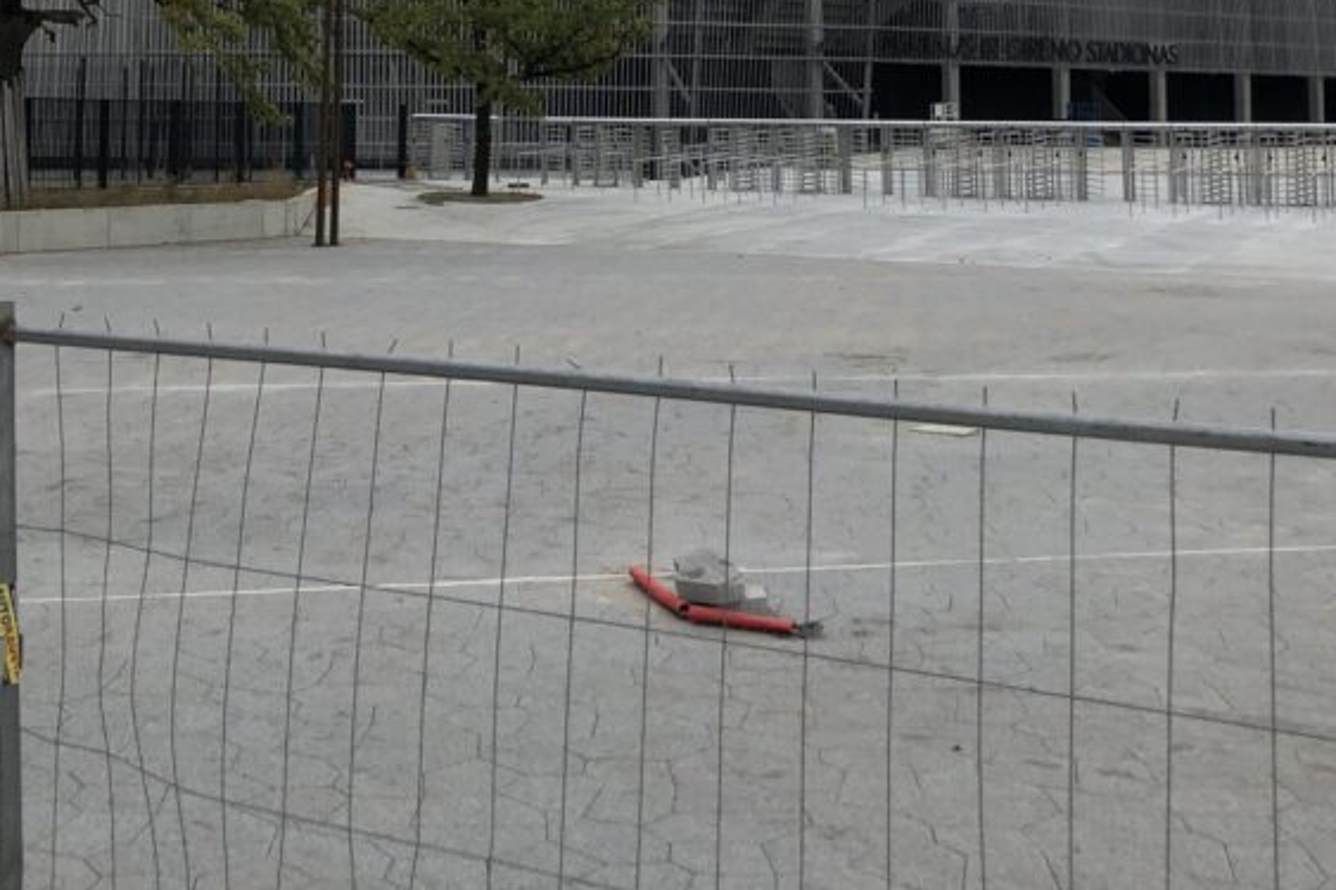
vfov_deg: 24.3
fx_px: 1966
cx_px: 520
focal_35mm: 53
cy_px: -14
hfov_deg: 37.4
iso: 20
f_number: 1.8
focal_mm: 4
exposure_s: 1/1919
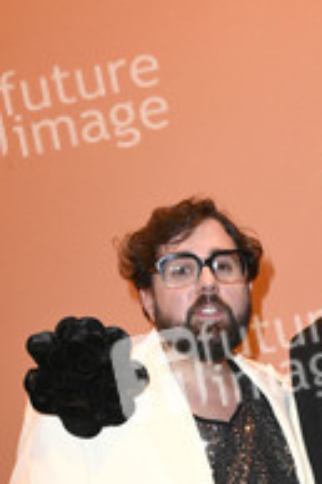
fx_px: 941
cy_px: 489
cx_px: 312
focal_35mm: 70
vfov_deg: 27.2
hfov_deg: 19.0
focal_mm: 34
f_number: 5.6
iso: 5000
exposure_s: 1/160
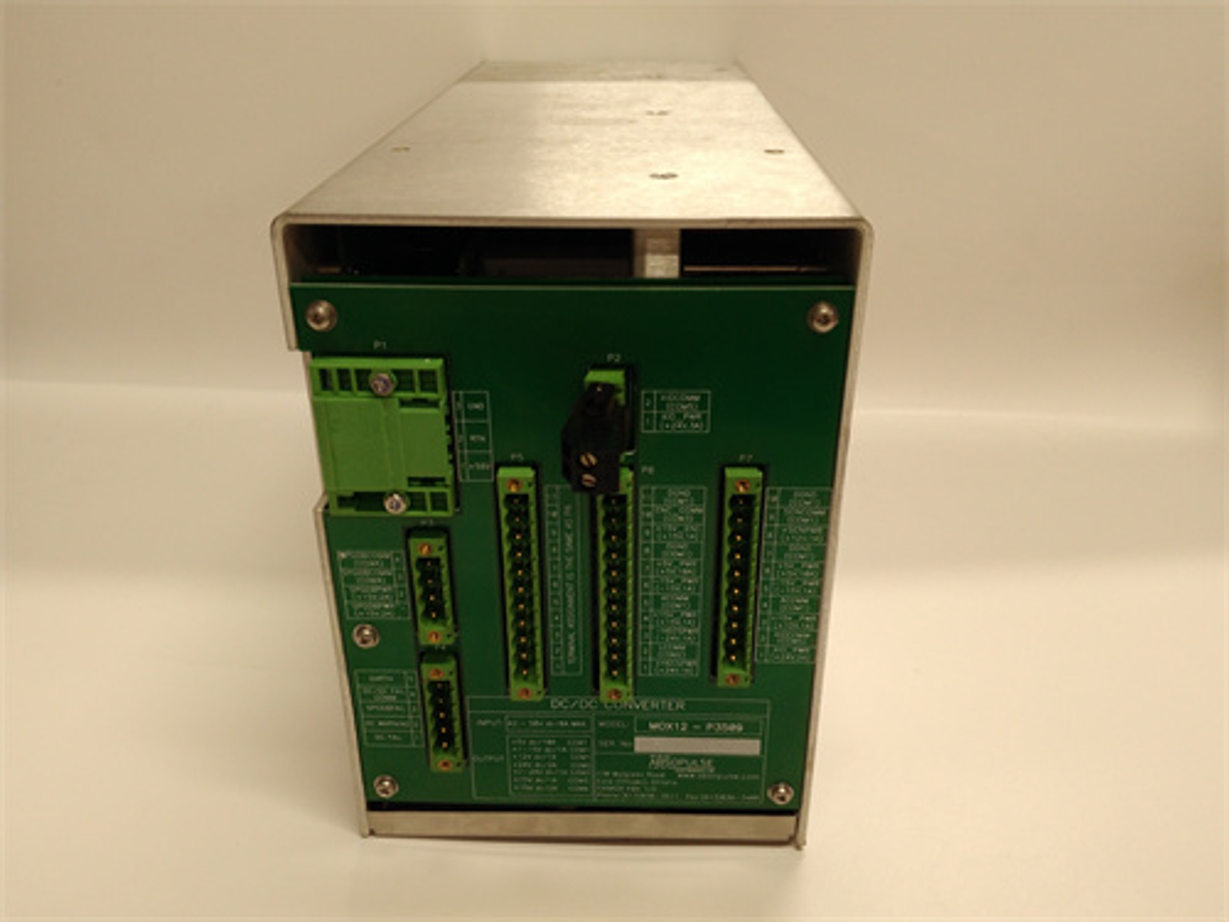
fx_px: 959
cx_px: 614
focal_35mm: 27
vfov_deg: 51.4
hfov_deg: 65.3
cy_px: 461
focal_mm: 3.79
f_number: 2
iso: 113
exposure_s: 1/33
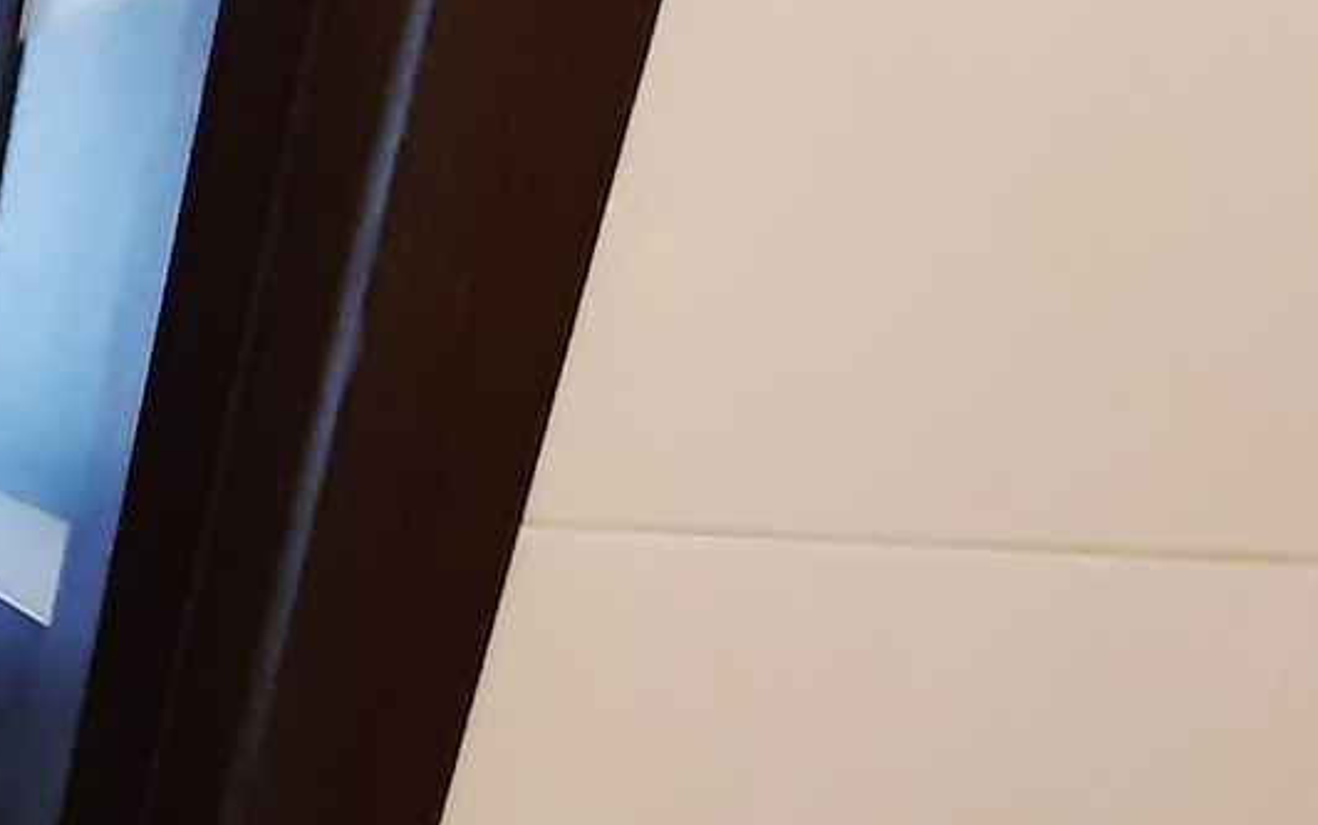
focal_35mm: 53
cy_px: 1045
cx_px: -1031
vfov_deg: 22.2
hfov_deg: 22.5
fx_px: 1905
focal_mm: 1.42
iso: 500
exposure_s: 1/20
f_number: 2.2
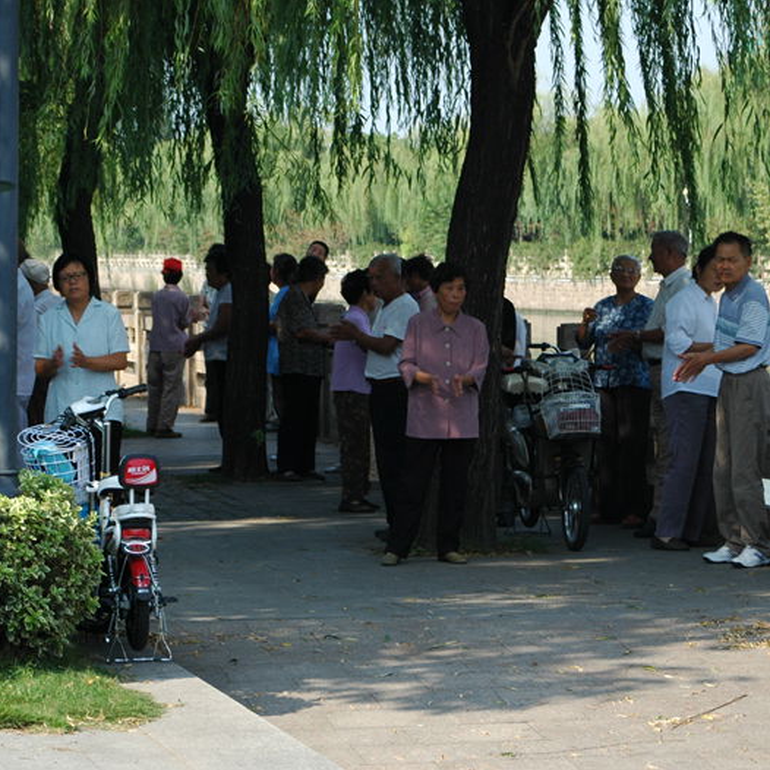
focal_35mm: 155
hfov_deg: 11.3
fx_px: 3901
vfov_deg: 11.3
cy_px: 387
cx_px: 350
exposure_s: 1/160
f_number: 9
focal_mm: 80
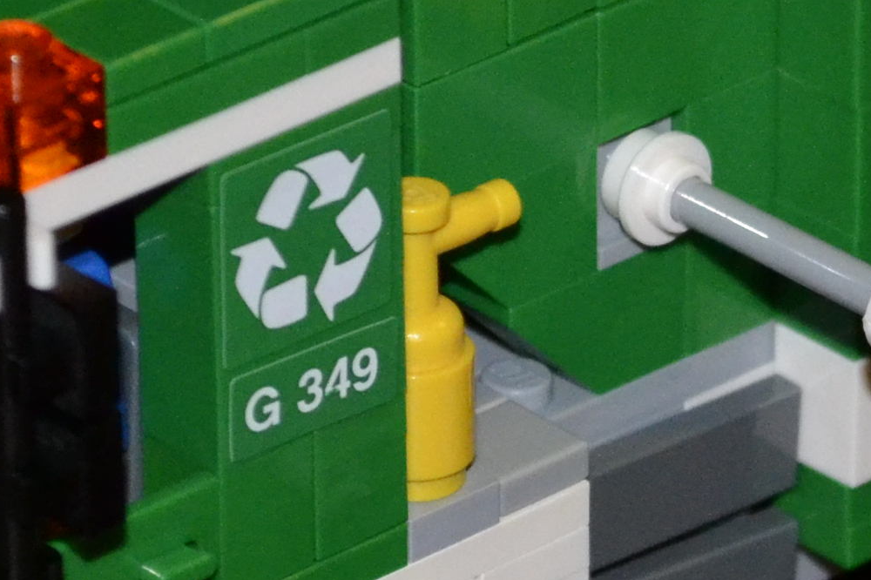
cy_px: 118
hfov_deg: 5.4
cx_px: 659
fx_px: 9198
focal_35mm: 380
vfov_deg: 3.6
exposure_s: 1/60
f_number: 5.6
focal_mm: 55
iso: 2000
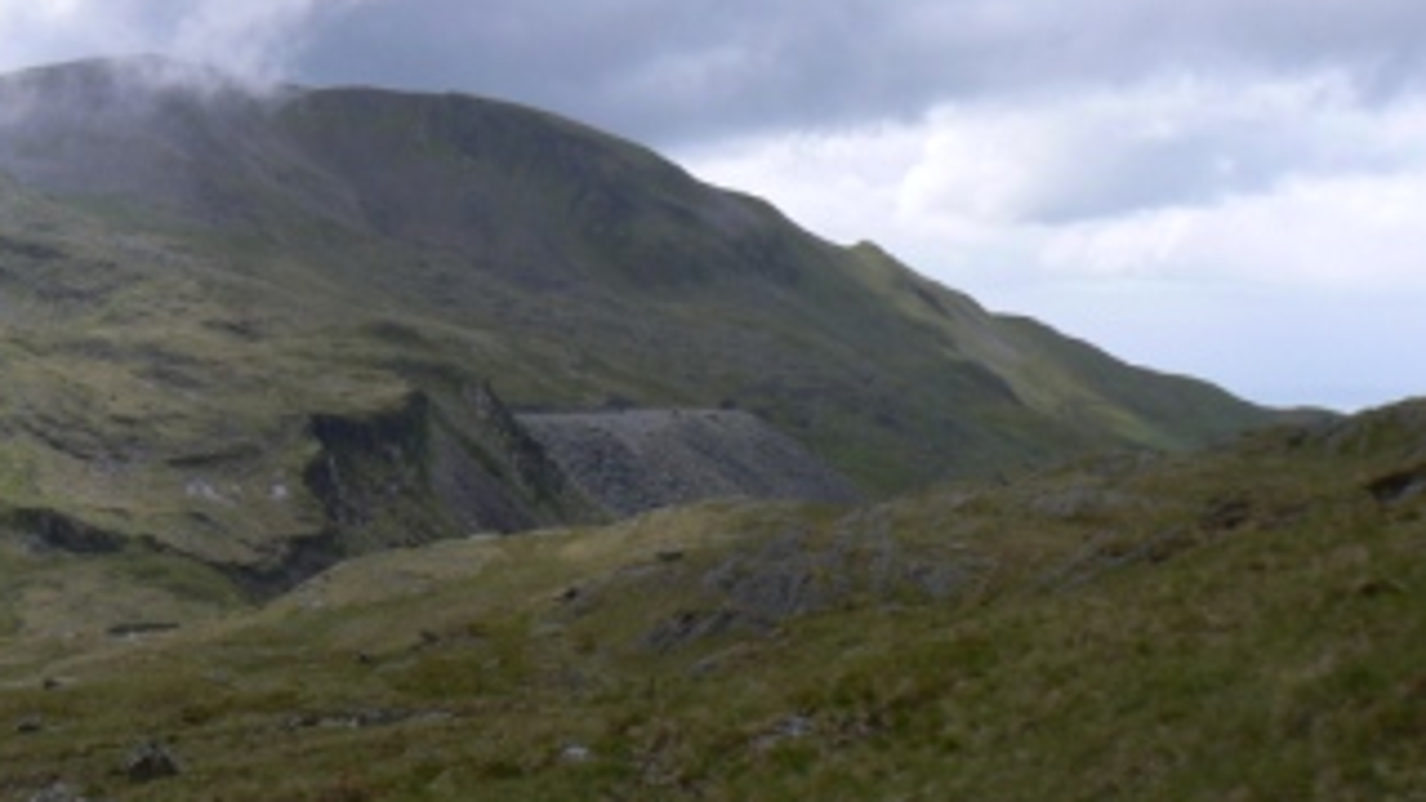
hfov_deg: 38.7
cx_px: 477
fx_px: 2004
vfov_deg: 22.6
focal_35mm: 53
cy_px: 316
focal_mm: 6
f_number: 5.6
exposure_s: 1/400
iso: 80
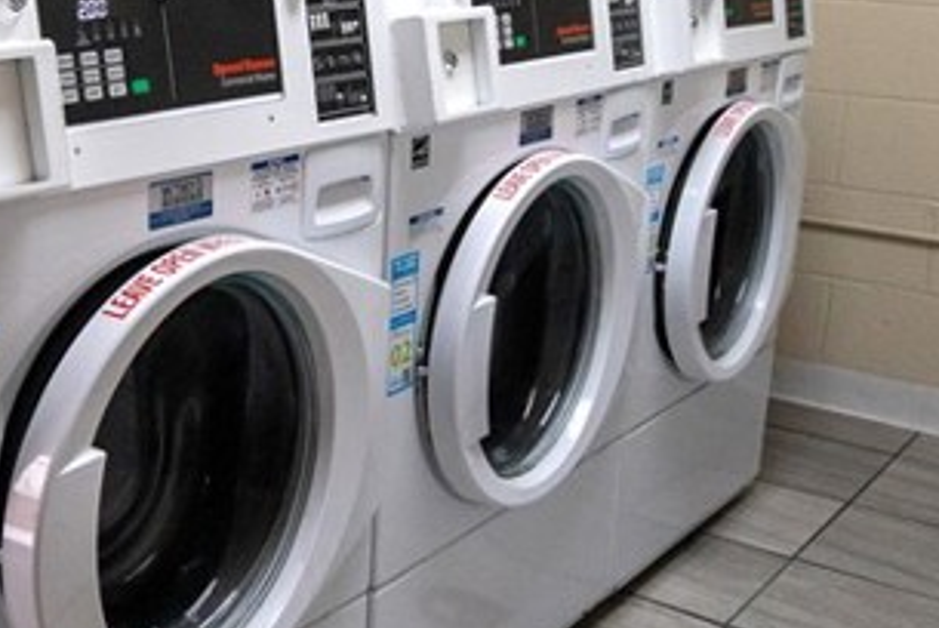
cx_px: 212
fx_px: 1488
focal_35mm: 57
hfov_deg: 34.1
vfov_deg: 23.8
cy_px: 340
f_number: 5.6
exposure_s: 1/250
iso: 1000
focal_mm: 17
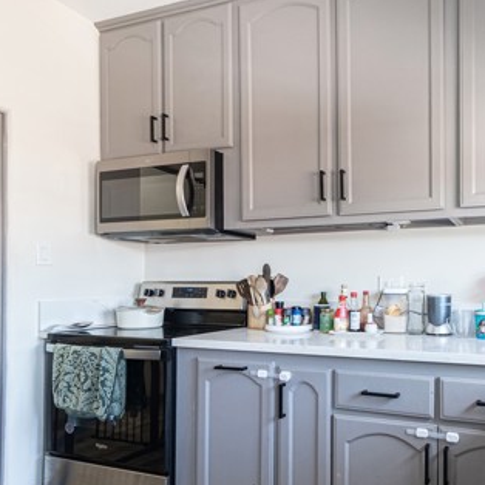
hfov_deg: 57.3
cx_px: 374
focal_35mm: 26
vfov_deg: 60.7
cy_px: 273
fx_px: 412
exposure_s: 1/4
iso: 320
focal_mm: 10
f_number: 7.1
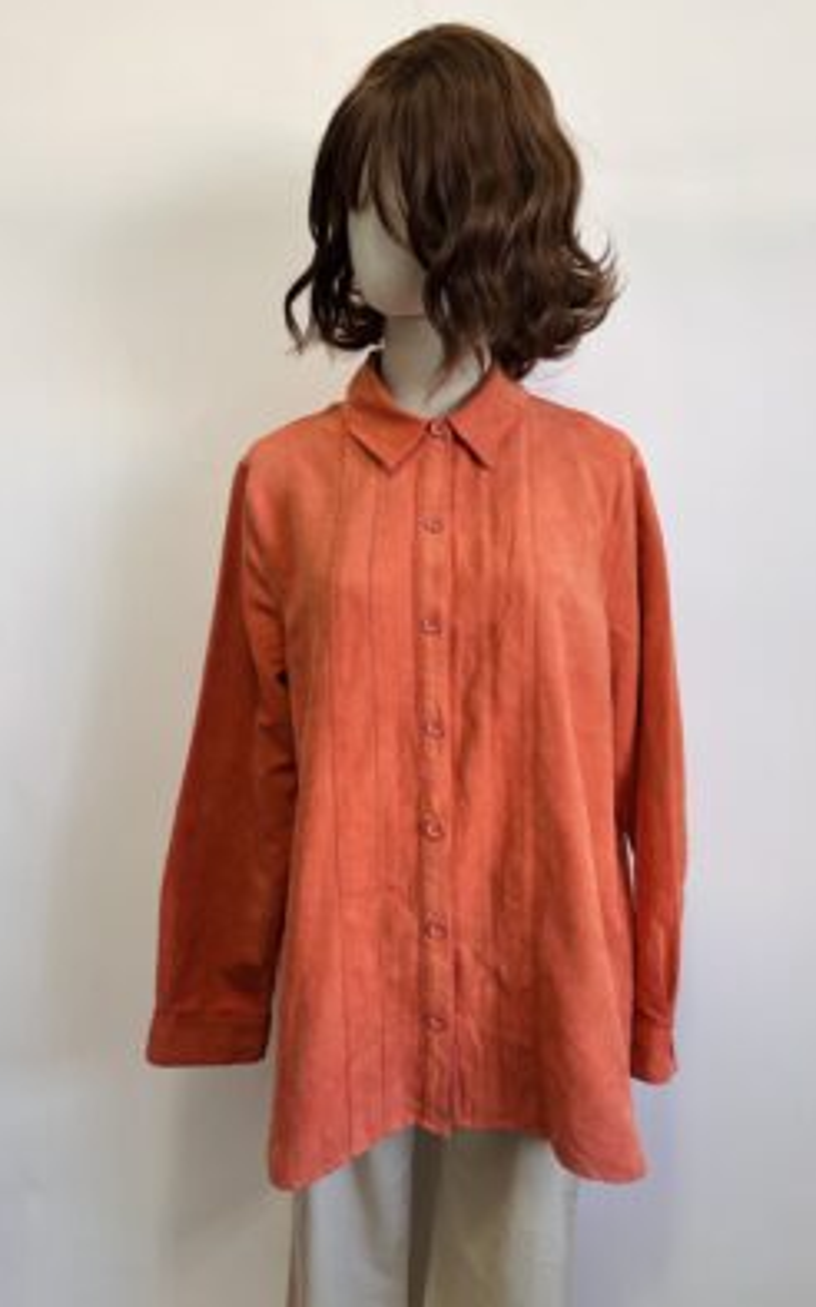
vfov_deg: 66.5
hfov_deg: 44.5
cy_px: 647
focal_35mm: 28
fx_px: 997
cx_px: 438
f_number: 1.6
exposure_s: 1/60
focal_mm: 5.96
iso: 200
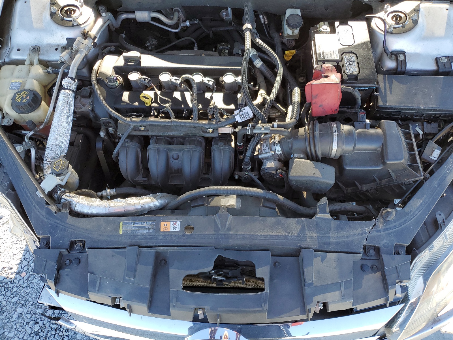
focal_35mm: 26
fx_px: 340
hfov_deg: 67.3
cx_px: 226
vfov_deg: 53.1
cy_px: 170
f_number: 1.5
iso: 50
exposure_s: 1/256
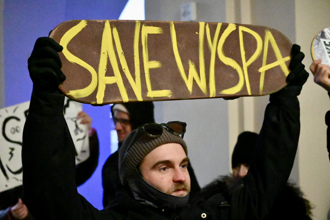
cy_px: 110
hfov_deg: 27.0
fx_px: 687
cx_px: 165
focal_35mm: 75
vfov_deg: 18.2
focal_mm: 50
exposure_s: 1/320
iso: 25600
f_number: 4.5
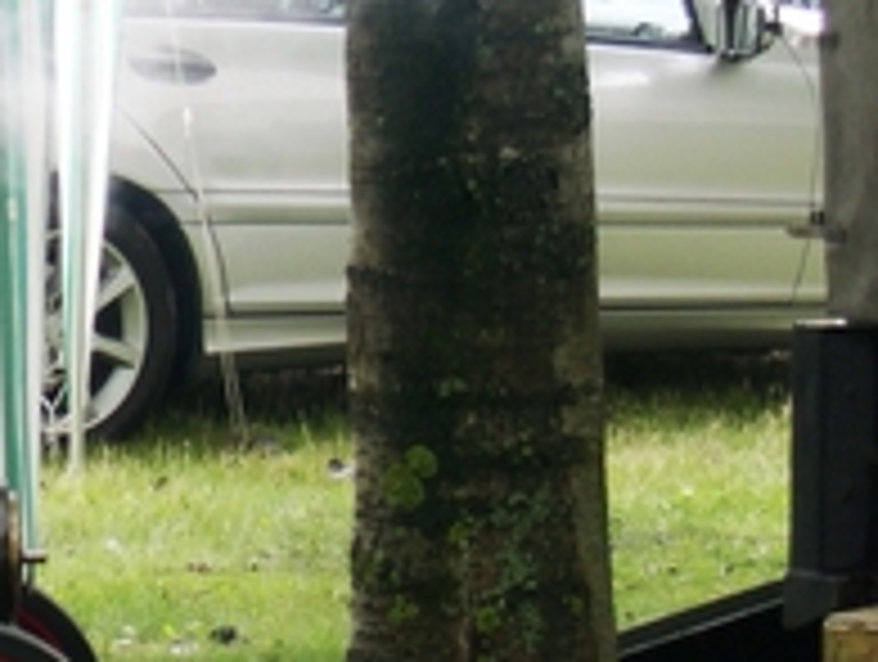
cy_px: 477
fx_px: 8894
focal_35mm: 350
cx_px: -414
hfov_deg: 5.6
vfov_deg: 4.3
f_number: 4.9
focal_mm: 24
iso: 100
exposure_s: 1/44.2
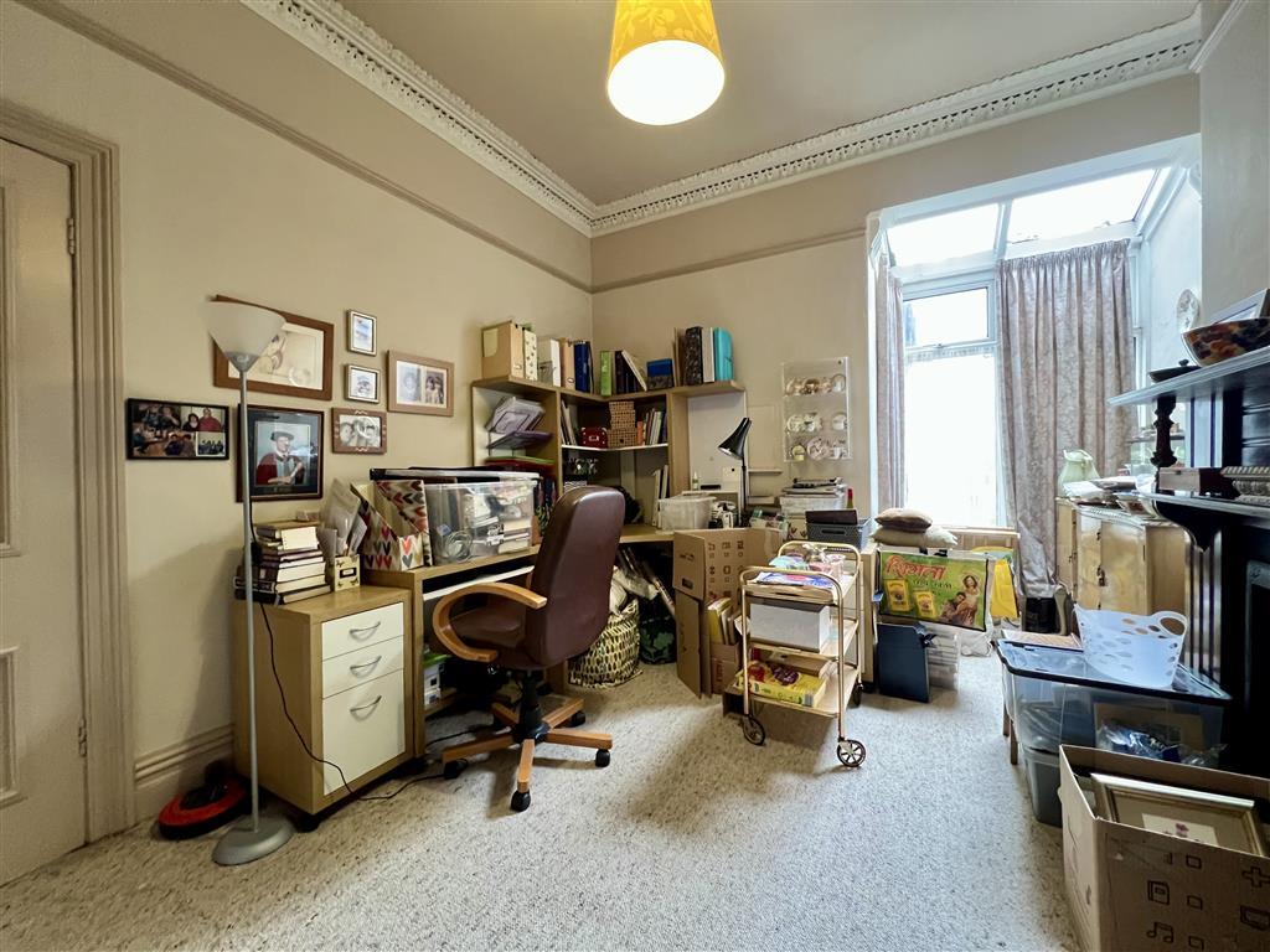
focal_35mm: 13
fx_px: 477
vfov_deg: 89.9
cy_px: 476
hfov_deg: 106.2
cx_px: 635
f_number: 1.8
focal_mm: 1.57
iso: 500
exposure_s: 1/60
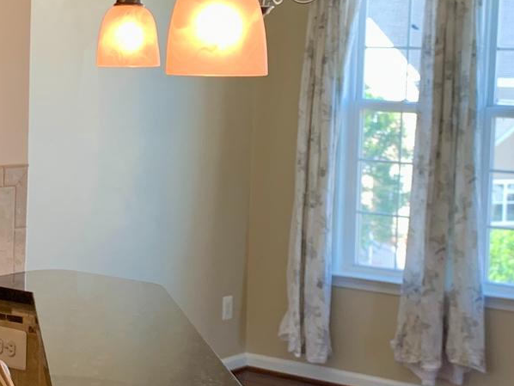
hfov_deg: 21.9
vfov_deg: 16.6
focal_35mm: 89
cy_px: 174
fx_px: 1322
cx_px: 160
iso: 100
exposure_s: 1/120
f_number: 1.8
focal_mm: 4.25
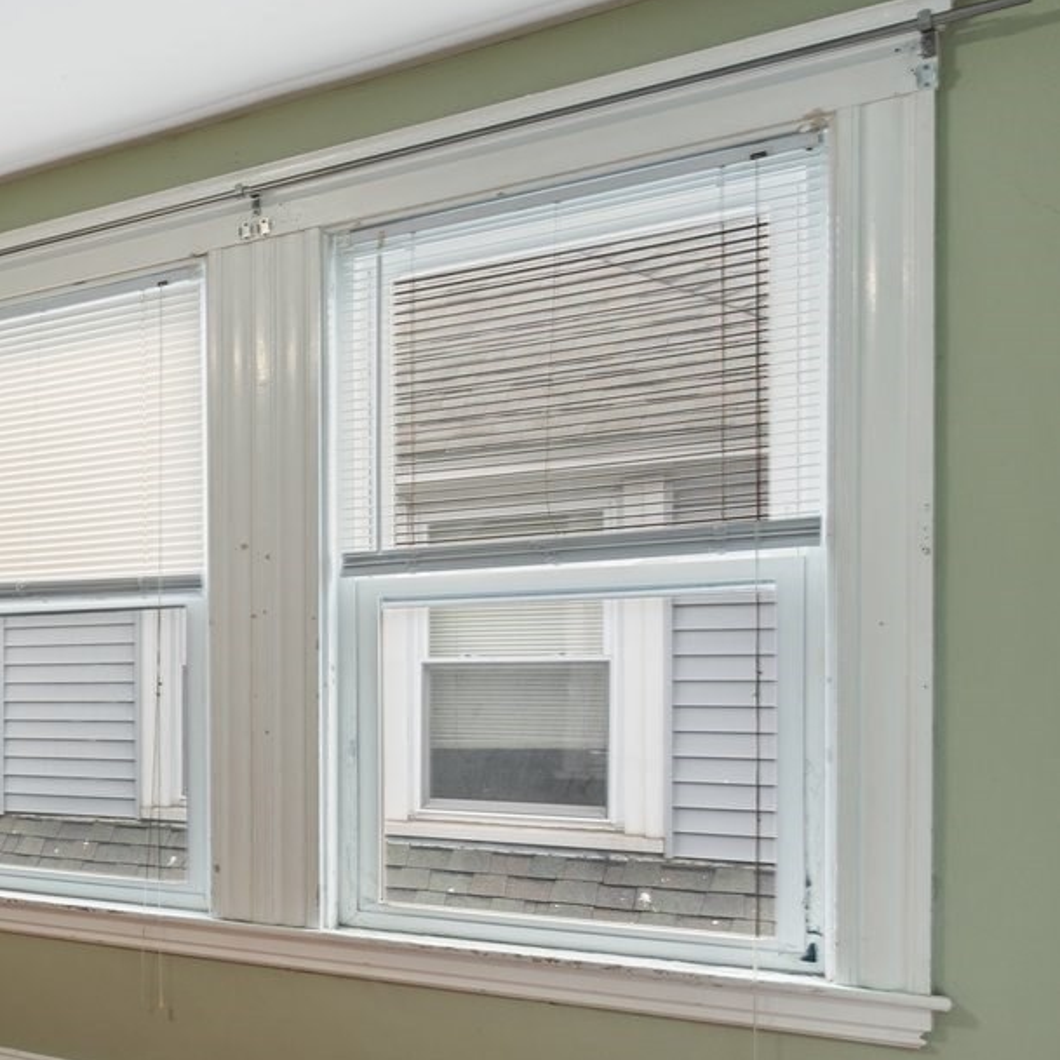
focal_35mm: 40
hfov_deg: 26.0
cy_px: 691
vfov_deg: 41.4
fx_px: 1386
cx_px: -642
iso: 500
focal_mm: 14
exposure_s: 1/8
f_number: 7.1
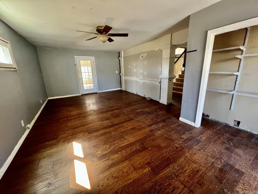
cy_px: 97
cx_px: 129
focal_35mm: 13
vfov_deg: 89.9
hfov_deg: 106.2
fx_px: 97
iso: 400
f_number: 1.8
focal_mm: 1.57
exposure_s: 1/60
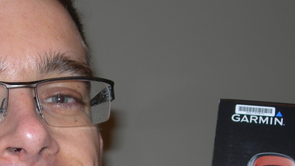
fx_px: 696
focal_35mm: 89
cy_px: 146
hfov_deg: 23.7
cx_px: 82
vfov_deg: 13.5
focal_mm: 7.8
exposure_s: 1/60.1
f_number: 2.8
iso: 50
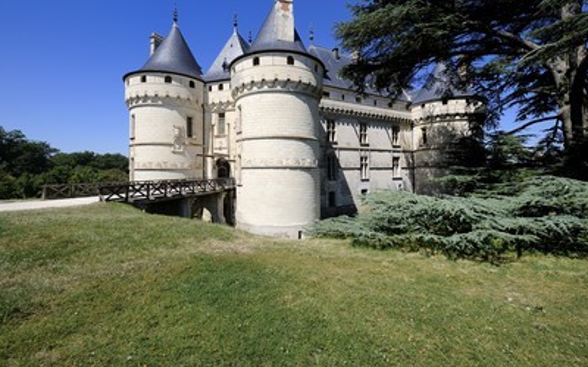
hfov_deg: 101.4
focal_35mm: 15
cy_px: 164
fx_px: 240
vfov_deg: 74.6
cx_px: 288
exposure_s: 1/160
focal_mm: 14
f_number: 14
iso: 200
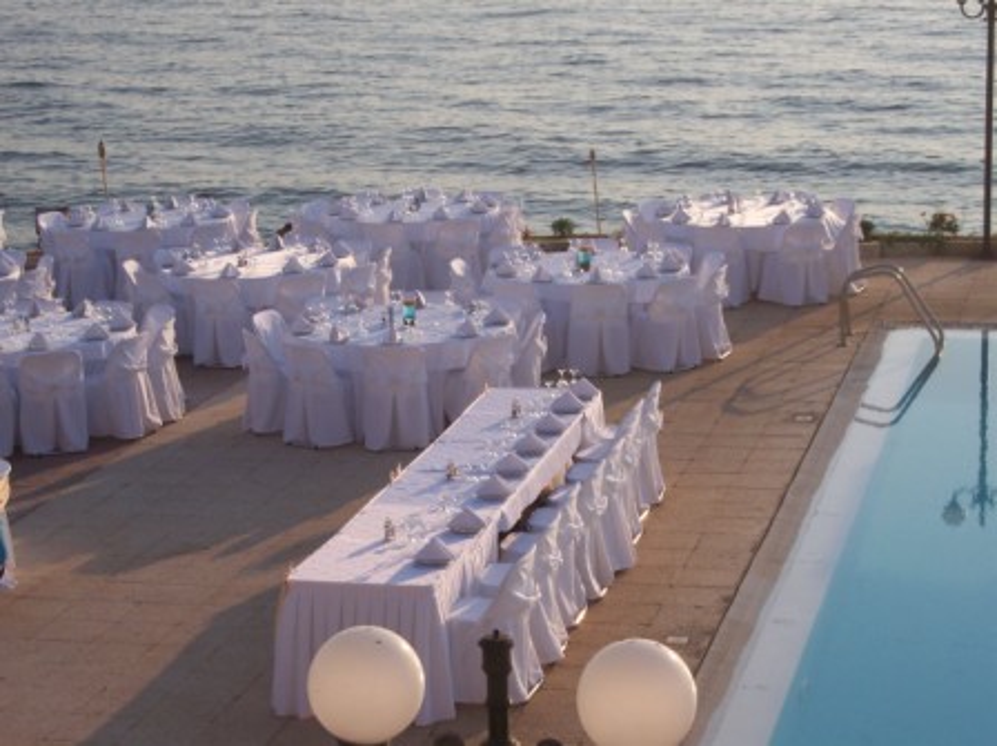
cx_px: 498
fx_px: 2561
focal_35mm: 89
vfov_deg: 16.6
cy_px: 373
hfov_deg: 22.0
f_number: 6.7
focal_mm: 18.7
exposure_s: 1/500
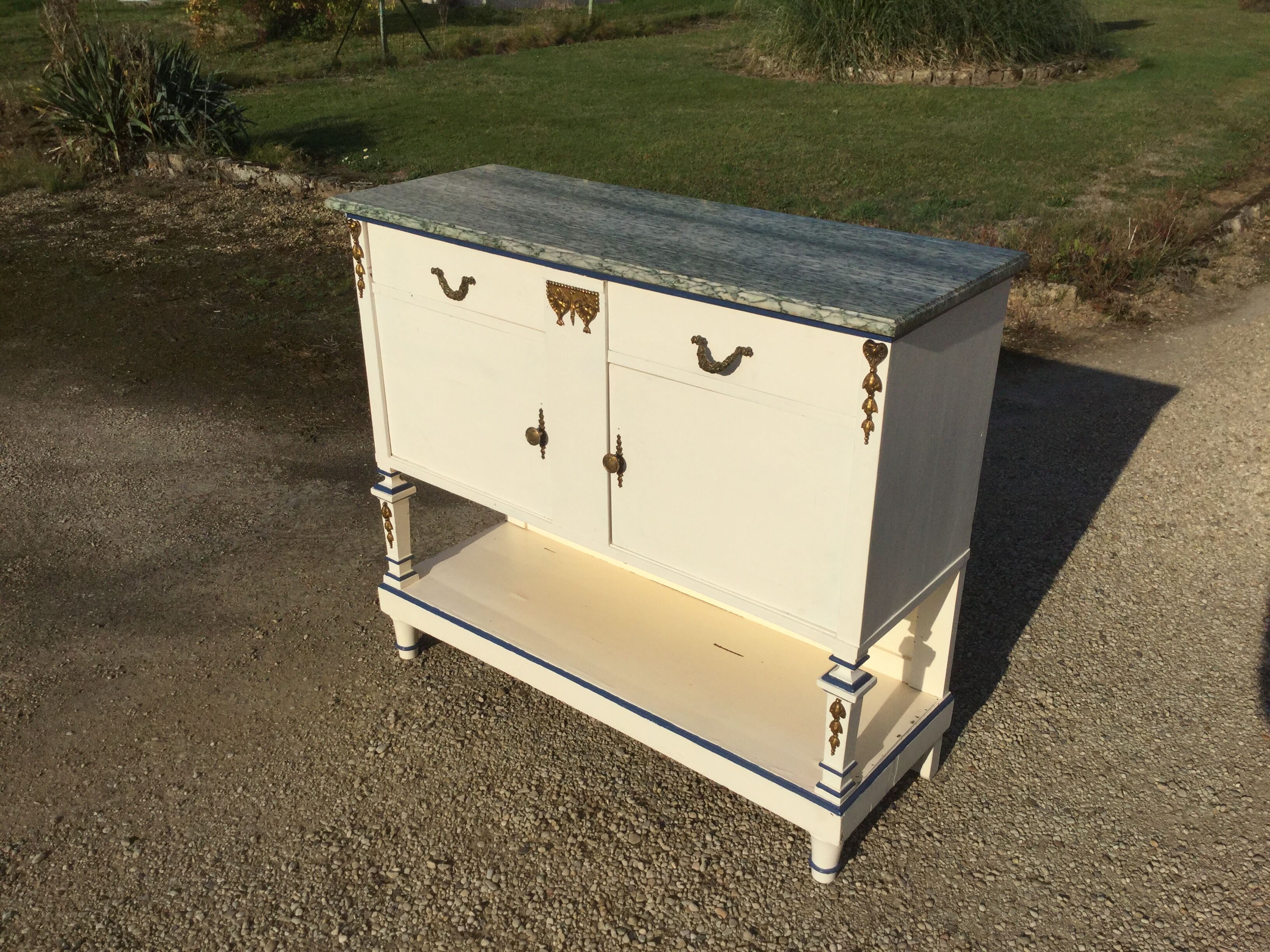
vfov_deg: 45.4
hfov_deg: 58.4
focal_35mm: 31
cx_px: 635
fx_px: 1137
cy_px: 476
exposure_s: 1/4082
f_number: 2.4
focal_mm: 3.3
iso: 25
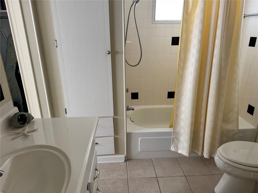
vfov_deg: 56.8
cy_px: 96
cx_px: 129
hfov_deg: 71.6
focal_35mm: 24
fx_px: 179
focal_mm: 6.76
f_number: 1.78
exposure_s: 1/121
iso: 200
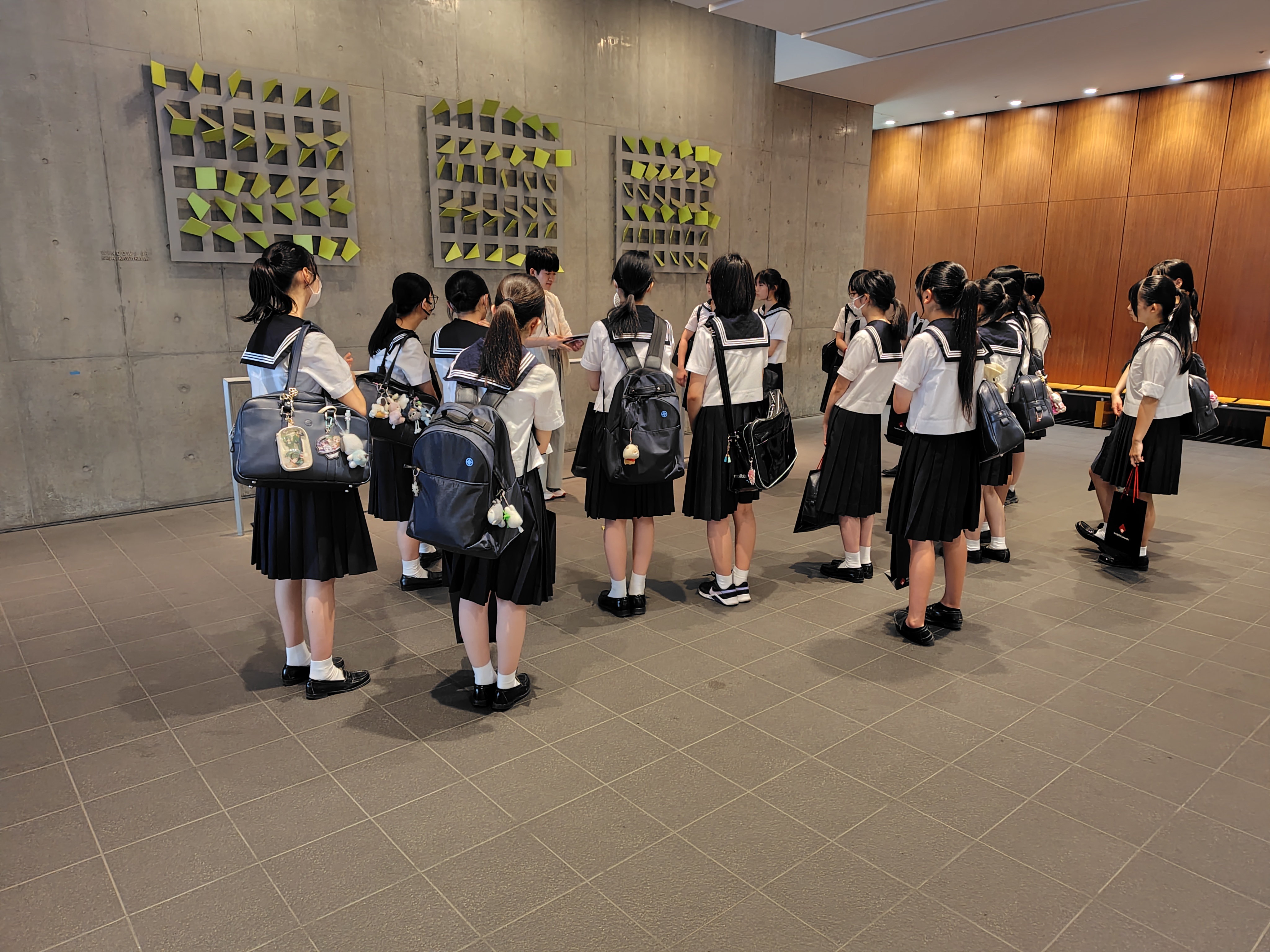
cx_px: 635
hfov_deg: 73.9
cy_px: 476
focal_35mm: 23
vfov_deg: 58.9
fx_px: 844
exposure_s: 1/60
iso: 1207
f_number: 1.9
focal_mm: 5.6
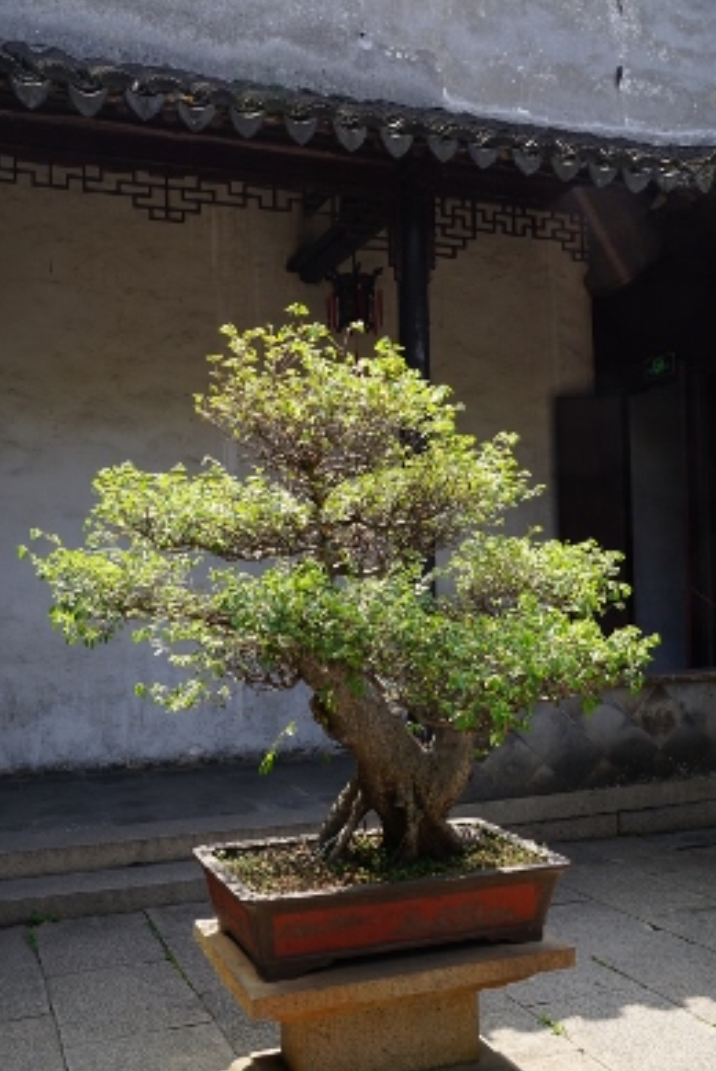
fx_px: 1102
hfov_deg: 36.0
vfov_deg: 51.9
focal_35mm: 37
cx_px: 354
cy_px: 534
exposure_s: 1/100
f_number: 7.1
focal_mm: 24
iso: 100
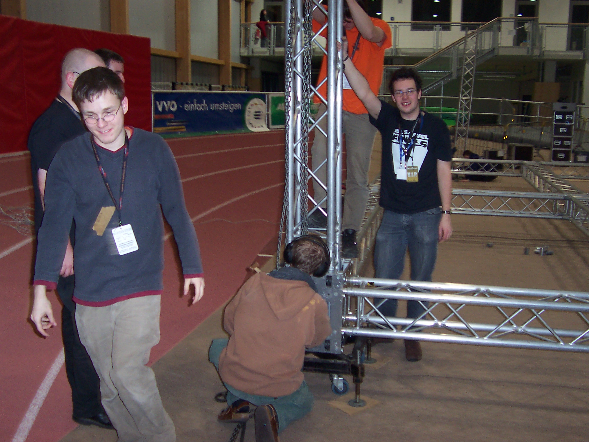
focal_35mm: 35
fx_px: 596
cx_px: 294
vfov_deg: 40.7
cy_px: 221
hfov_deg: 52.6
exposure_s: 1/30
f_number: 2.8
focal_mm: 5.6
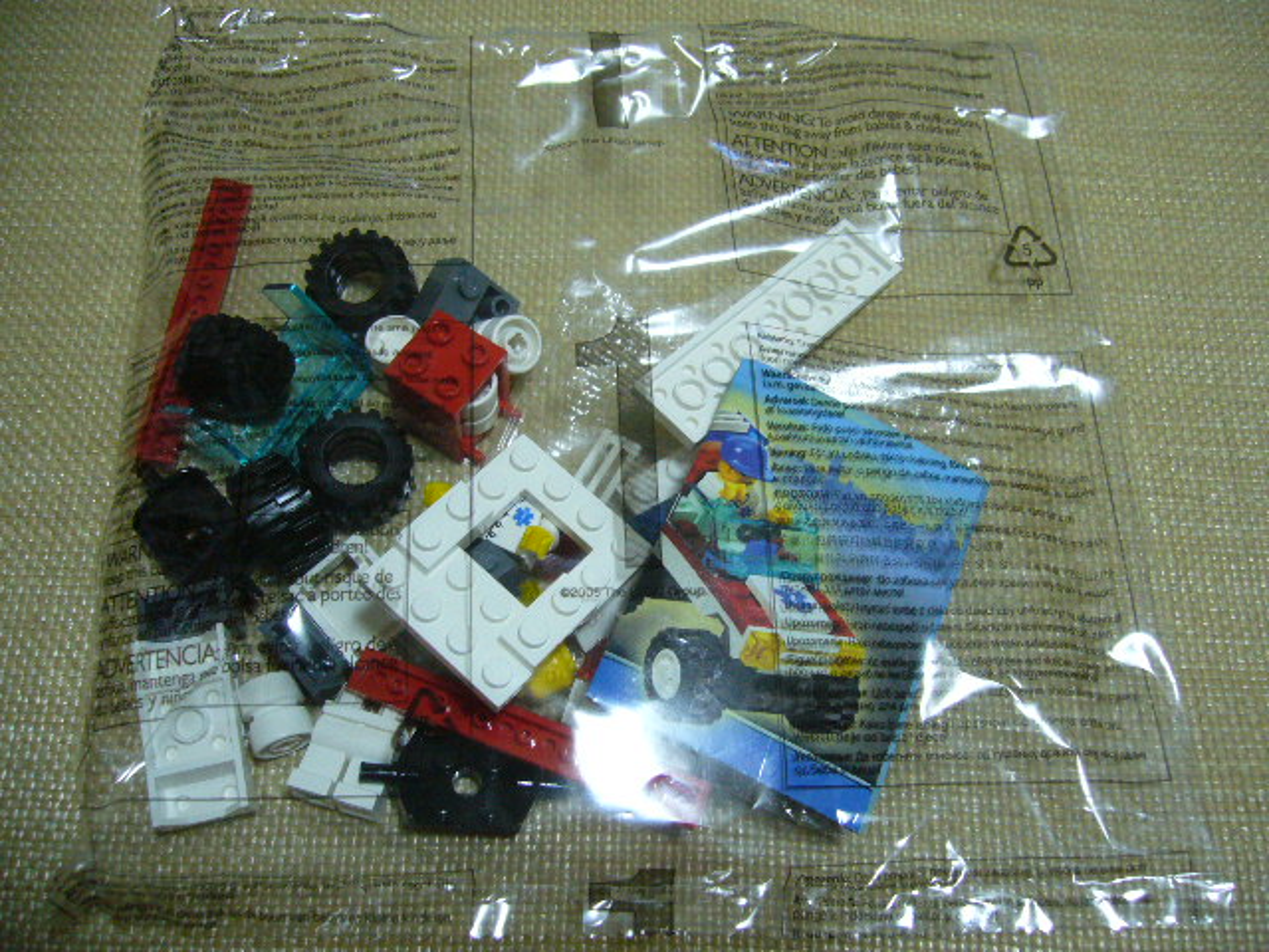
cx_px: 634
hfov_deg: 52.6
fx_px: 1283
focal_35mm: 35
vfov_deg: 40.7
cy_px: 476
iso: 200
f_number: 2.8
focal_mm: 5.8
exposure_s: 1/8
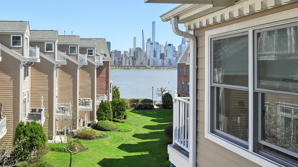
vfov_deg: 38.7
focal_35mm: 30
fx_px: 237
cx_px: 77
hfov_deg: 61.0
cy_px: 65
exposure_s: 1/160
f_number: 9
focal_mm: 14
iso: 100
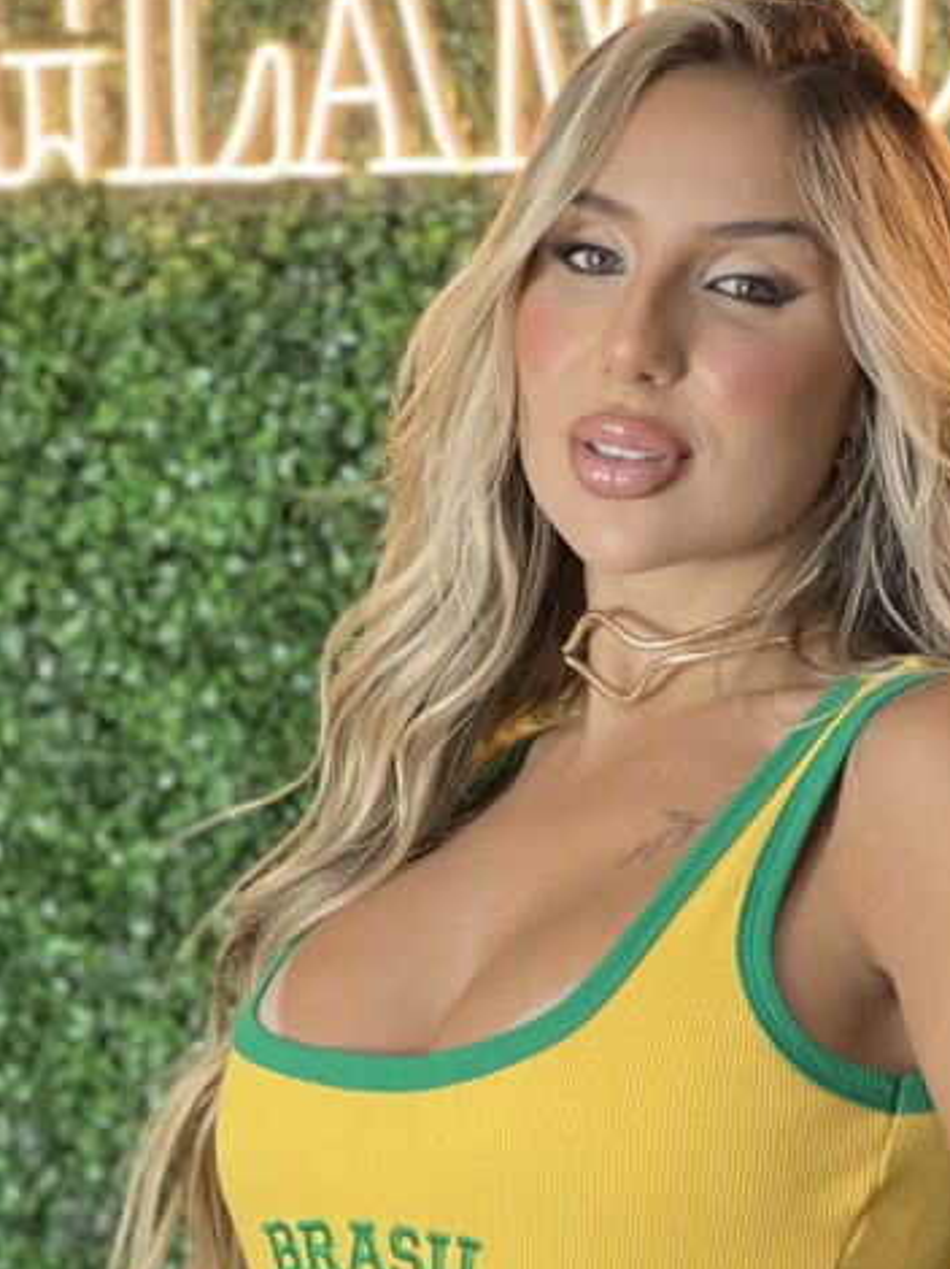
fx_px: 5604
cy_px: 1157
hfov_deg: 9.7
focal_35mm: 153
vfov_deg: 12.8
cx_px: 553
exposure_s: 1/120
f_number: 2.8
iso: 200
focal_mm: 9
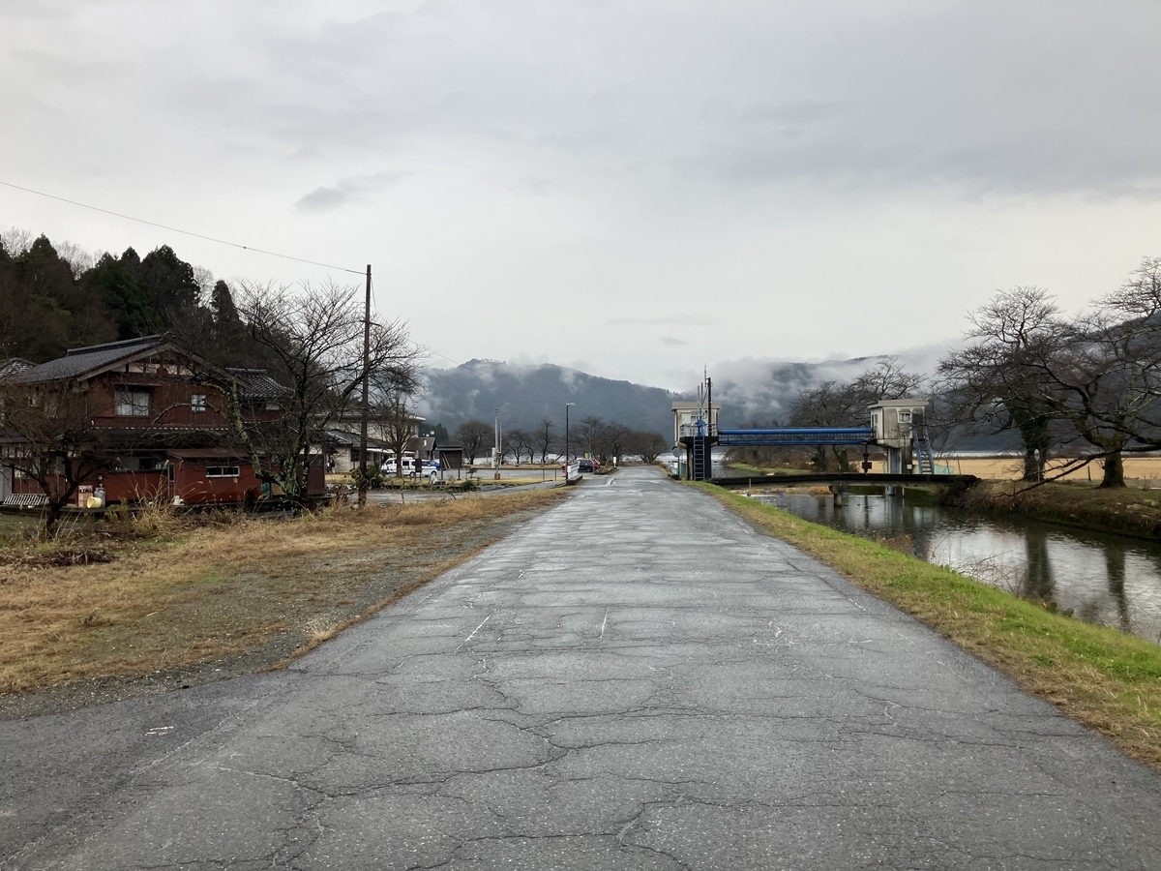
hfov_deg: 63.4
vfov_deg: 49.7
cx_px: 580
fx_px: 939
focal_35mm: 28
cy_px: 436
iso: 32
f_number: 1.8
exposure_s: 1/534
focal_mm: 3.99
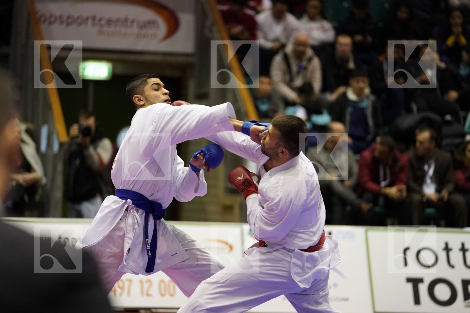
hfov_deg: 11.8
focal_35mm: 174
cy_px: 156
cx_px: 235
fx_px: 2271
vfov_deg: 7.9
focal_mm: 174
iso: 4000
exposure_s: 1/1000
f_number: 2.8
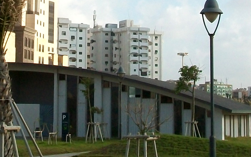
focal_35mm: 114
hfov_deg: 18.3
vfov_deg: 11.0
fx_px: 780
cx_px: 94
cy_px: -87
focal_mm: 5.7
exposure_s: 1/320
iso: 80
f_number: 5.5
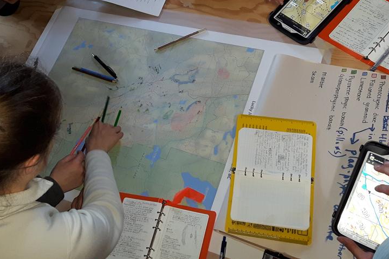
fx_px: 594
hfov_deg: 36.1
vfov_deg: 24.3
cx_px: 147
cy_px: 64
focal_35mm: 55
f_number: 1.9
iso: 125
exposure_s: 1/33
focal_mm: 3.7
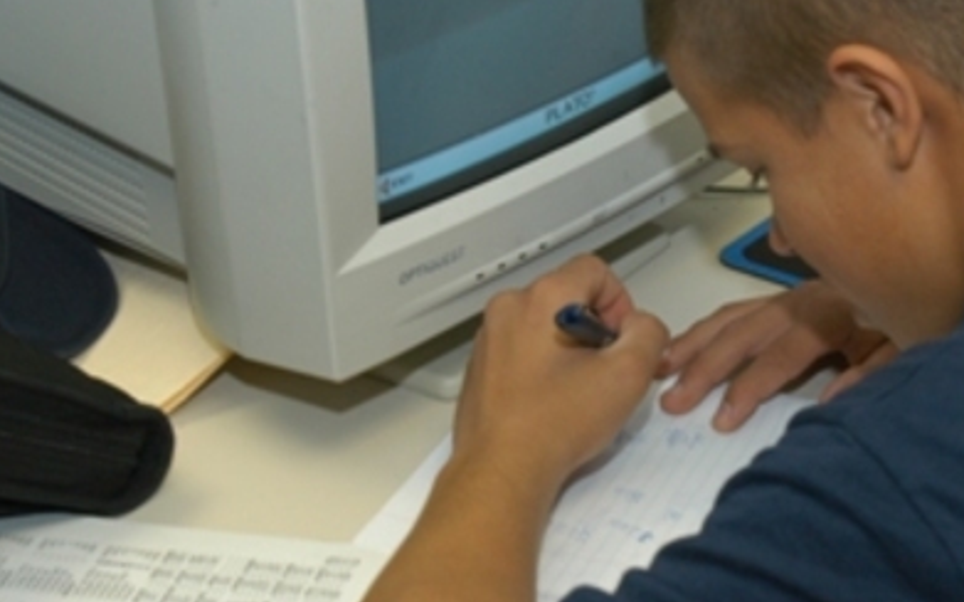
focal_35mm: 95
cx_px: 720
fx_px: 2495
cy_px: 299
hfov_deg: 21.7
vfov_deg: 13.7
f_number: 5.6
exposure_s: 1/60
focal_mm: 38
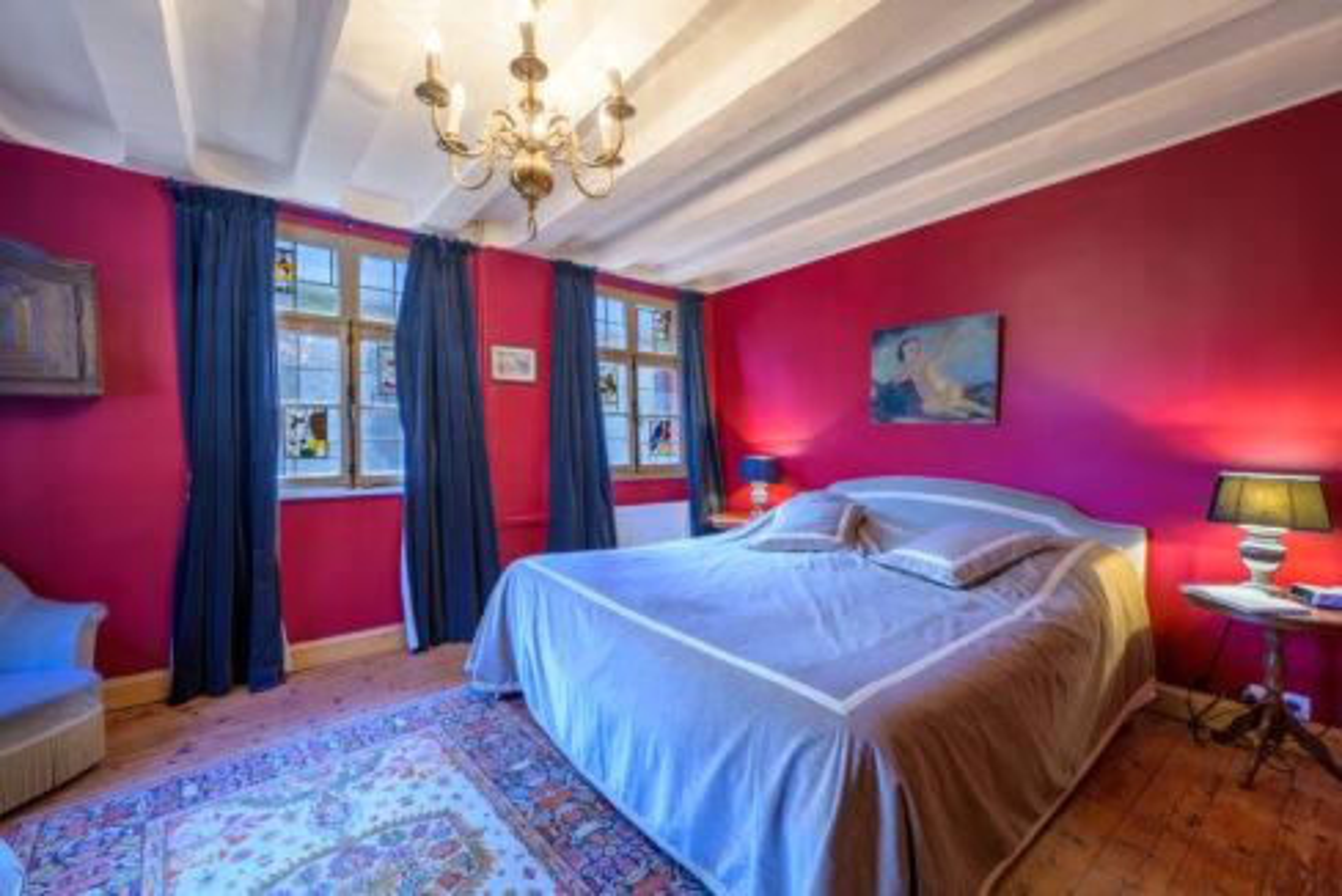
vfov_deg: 77.4
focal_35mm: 15
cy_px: 448
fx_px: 559
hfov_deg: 100.4
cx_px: 671
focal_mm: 15
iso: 200
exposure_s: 1/5
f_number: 9
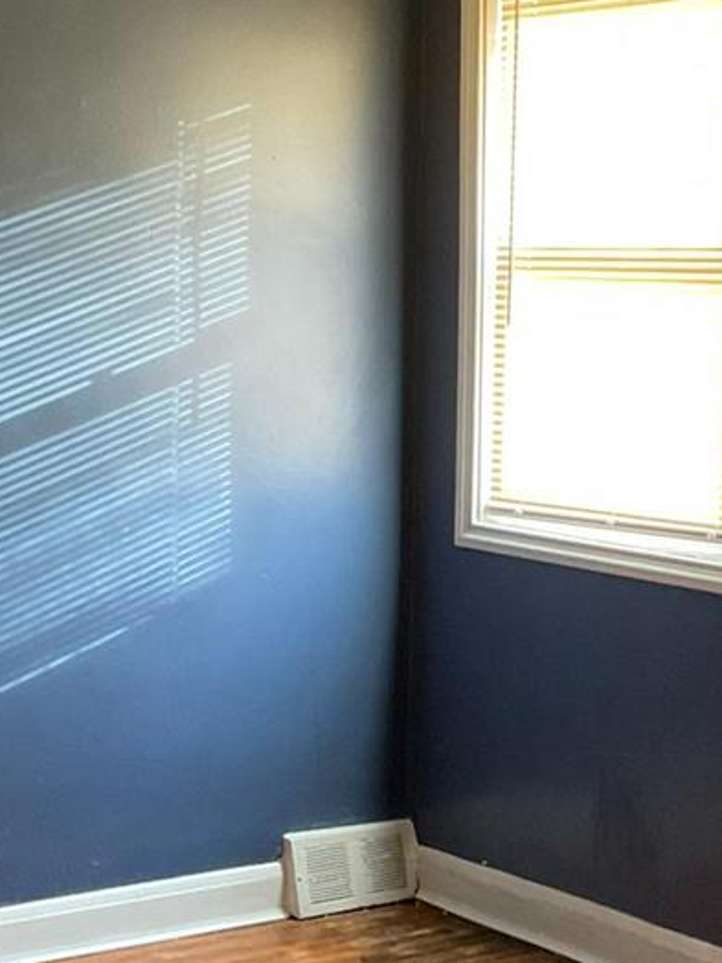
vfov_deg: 23.0
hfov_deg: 17.2
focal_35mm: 85
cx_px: 619
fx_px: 2364
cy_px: 533
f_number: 1.8
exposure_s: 1/60
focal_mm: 3
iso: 100
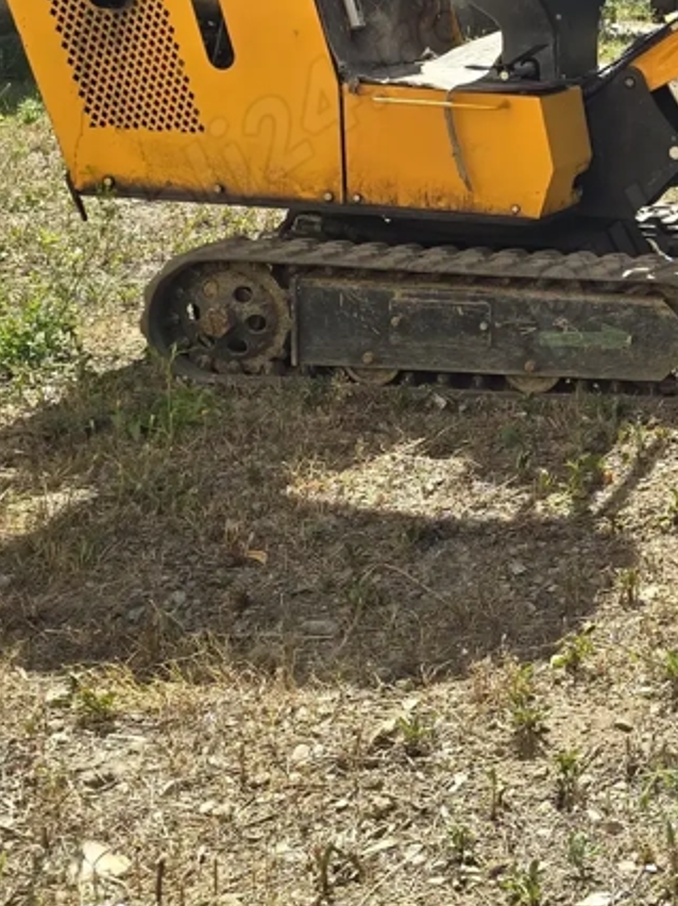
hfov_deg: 18.3
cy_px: 279
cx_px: 993
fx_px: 1882
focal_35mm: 72
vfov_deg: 26.8
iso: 12
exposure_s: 1/455
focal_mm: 6.3
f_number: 1.7
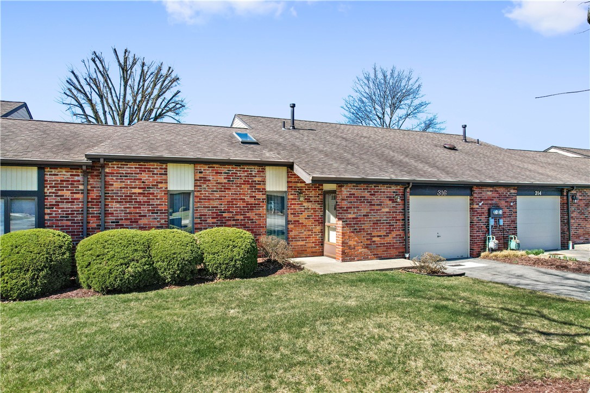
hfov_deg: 78.6
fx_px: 361
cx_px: 295
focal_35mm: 22
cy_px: 196
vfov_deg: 57.2
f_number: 2.8
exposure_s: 1/1500
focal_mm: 8.38
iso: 100
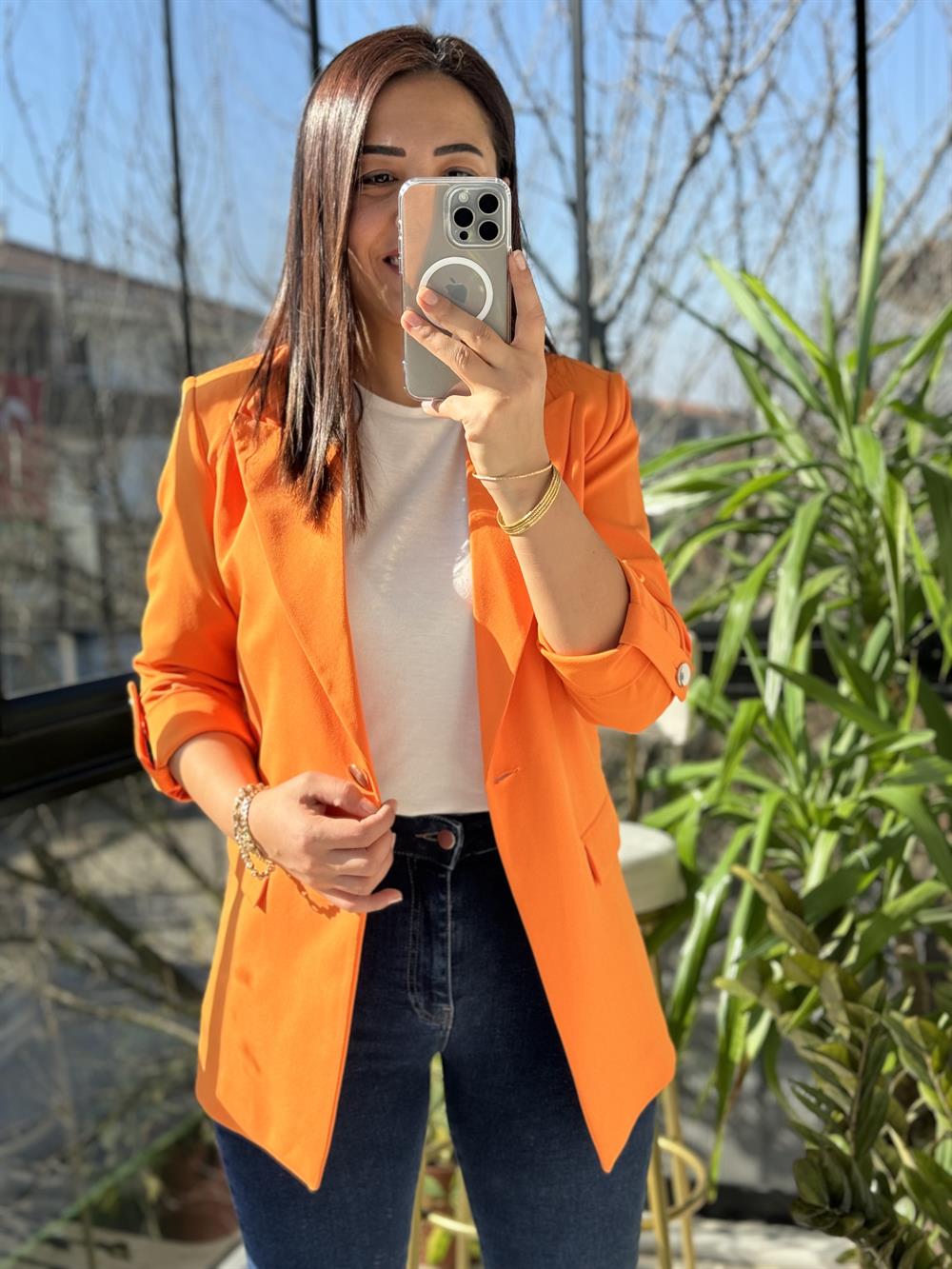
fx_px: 1760
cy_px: 634
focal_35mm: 48
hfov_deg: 30.3
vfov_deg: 39.7
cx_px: 476
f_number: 1.78
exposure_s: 1/633
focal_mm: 6.86
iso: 64
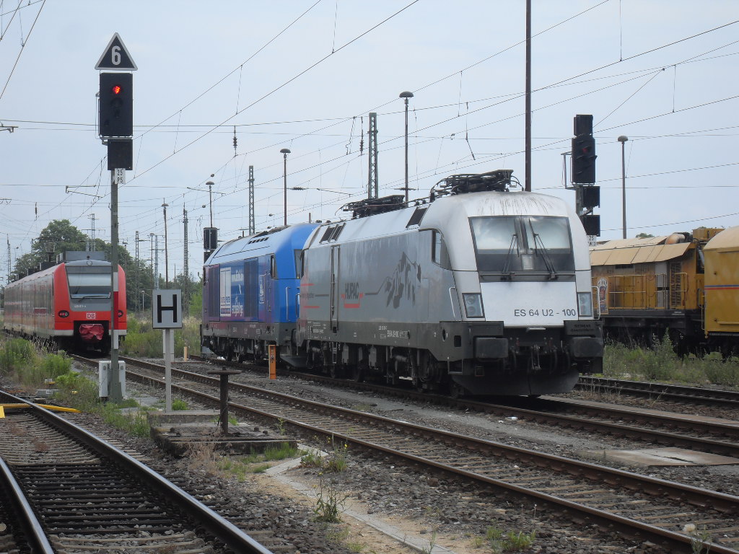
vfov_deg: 14.5
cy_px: 277
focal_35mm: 102
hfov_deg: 19.3
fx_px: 2178
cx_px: 370
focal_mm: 18.1
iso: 80
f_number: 5.2
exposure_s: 1/350
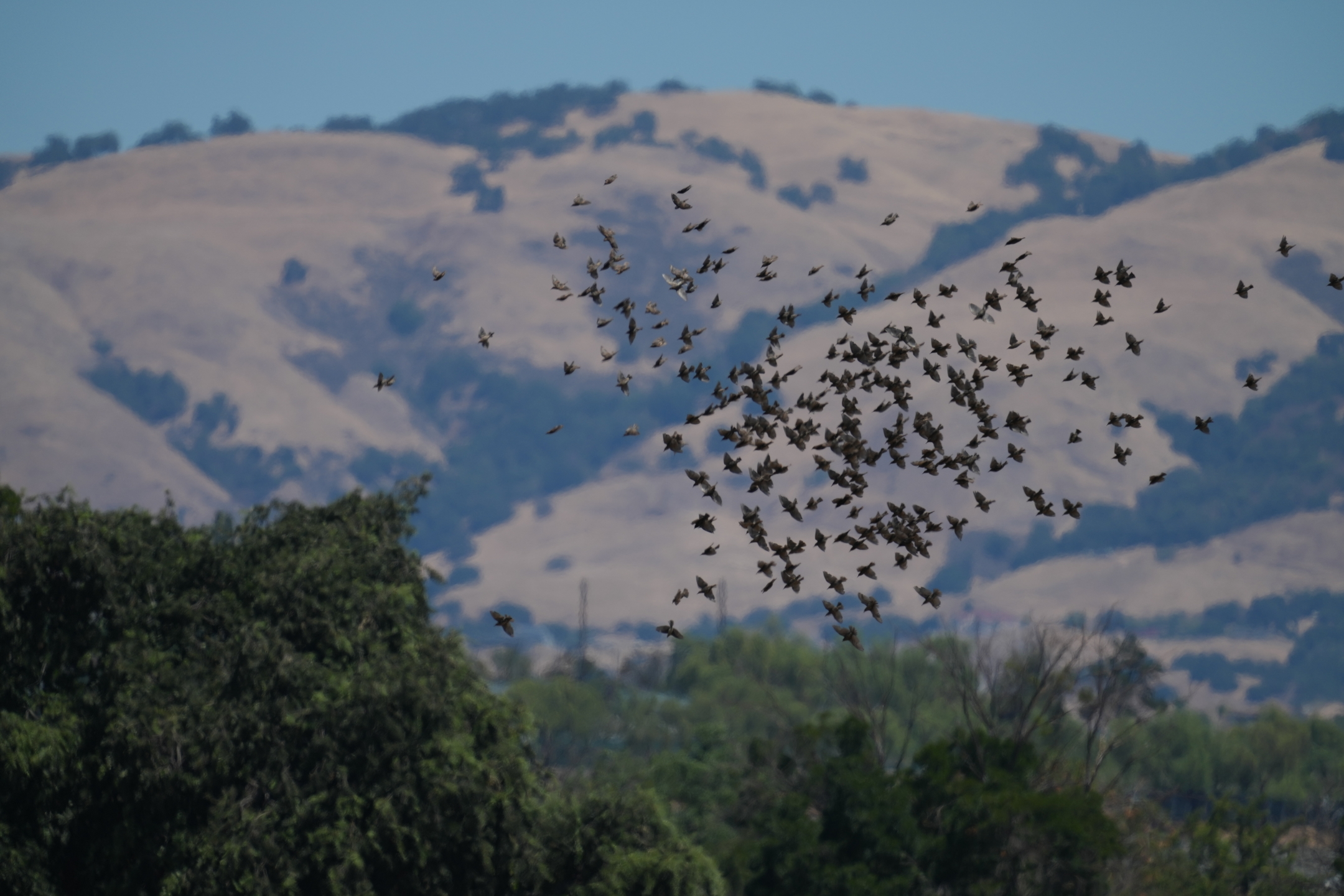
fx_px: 22398
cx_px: 672
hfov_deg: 3.4
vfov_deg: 2.3
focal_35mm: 600
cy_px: 448
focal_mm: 600
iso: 320
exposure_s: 1/2000
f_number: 5.6
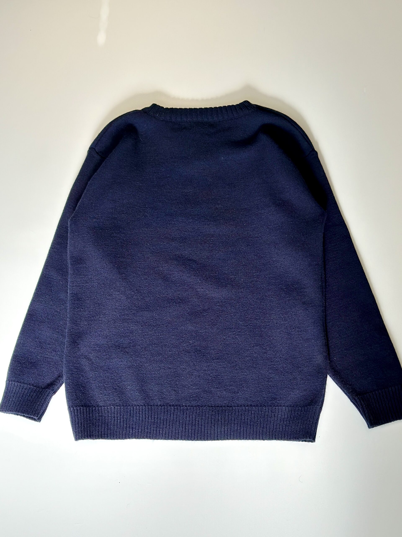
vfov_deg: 39.7
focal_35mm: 48
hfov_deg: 30.3
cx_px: 201
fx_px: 743
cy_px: 268
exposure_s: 1/1357
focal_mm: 6.86
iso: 80
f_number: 1.78
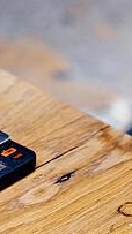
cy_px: -72
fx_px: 1676
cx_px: -30
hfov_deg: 4.5
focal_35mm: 269
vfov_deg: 7.9
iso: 500
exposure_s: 1/800
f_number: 3.2
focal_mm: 60
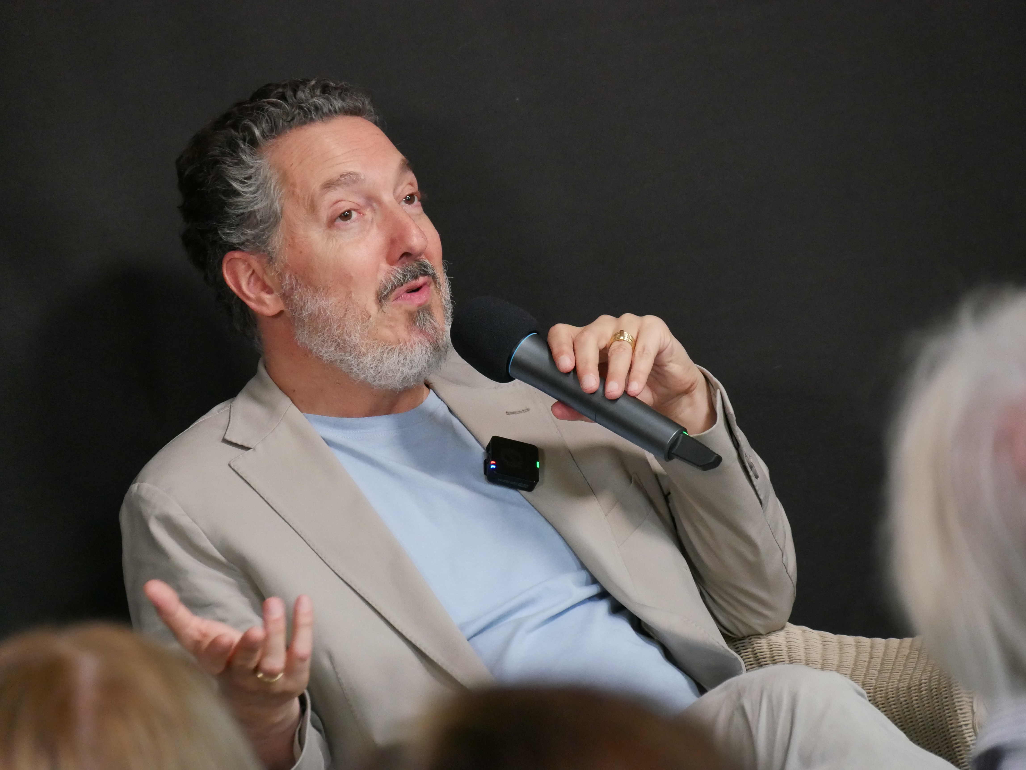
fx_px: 7709
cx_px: 513
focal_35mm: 260
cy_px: 385
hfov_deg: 7.6
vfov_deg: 5.7
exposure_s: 1/40
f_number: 5.6
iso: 3200
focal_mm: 130
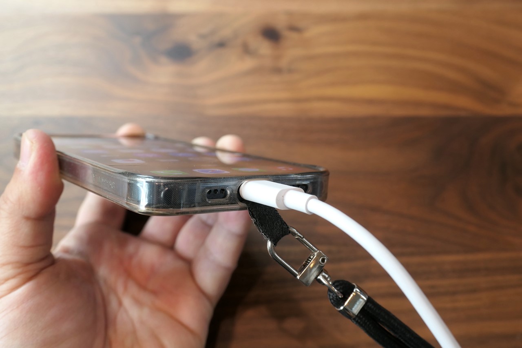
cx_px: 261
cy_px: 174
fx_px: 565
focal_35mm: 39
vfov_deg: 34.2
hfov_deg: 49.6
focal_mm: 14.4
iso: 400
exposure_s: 1/80
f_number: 3.9
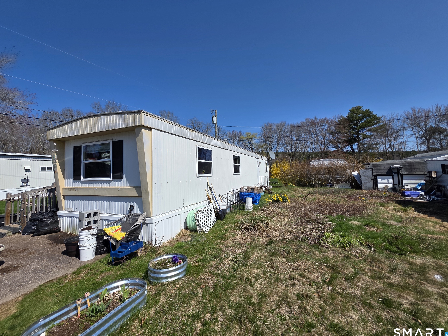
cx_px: 224
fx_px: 181
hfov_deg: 102.1
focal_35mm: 14
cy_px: 160
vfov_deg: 85.6
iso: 40
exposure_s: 1/3336
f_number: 1.9
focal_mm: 2.2
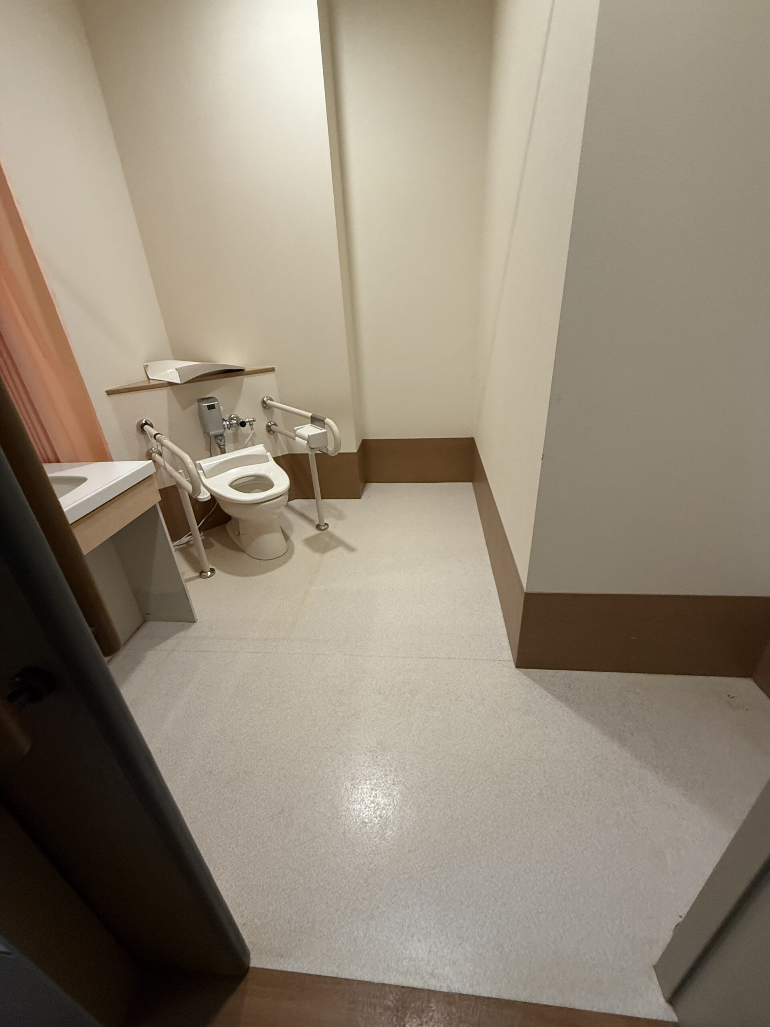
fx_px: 415
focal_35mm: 14
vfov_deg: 102.1
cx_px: 385
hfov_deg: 85.7
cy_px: 514
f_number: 2.2
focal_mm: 2.22
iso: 320
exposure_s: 1/99
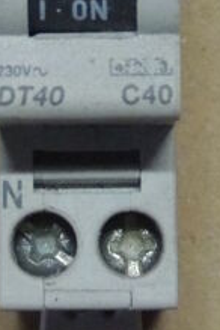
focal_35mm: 182
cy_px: -84
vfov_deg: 11.1
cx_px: 118
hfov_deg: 7.5
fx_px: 1668
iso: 720
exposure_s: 1/15
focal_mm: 10.7
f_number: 3.7
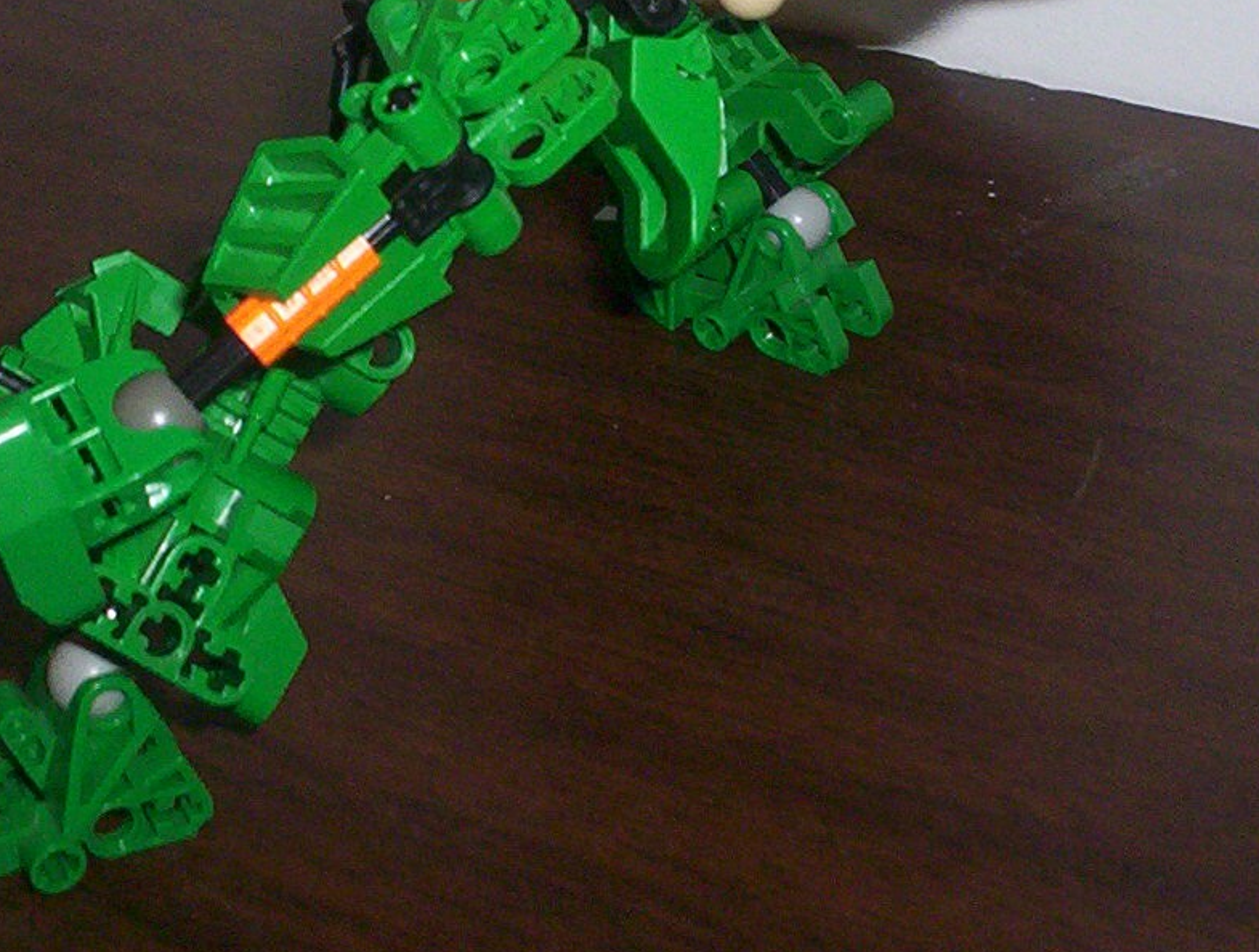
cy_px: 75
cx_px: 584
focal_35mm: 79
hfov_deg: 24.6
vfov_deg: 18.4
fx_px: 2881
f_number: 4.5
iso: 140
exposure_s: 1/60
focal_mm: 4.99
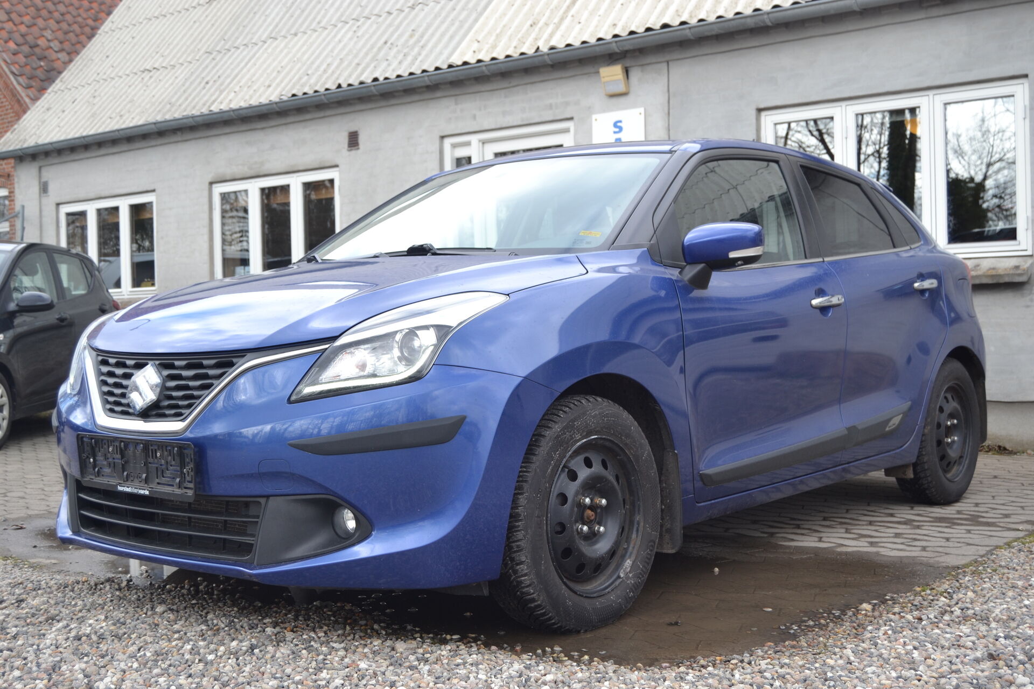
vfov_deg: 31.9
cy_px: 344
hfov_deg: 46.4
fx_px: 1206
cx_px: 517
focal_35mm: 42
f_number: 5.6
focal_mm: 28
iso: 110
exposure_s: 1/125
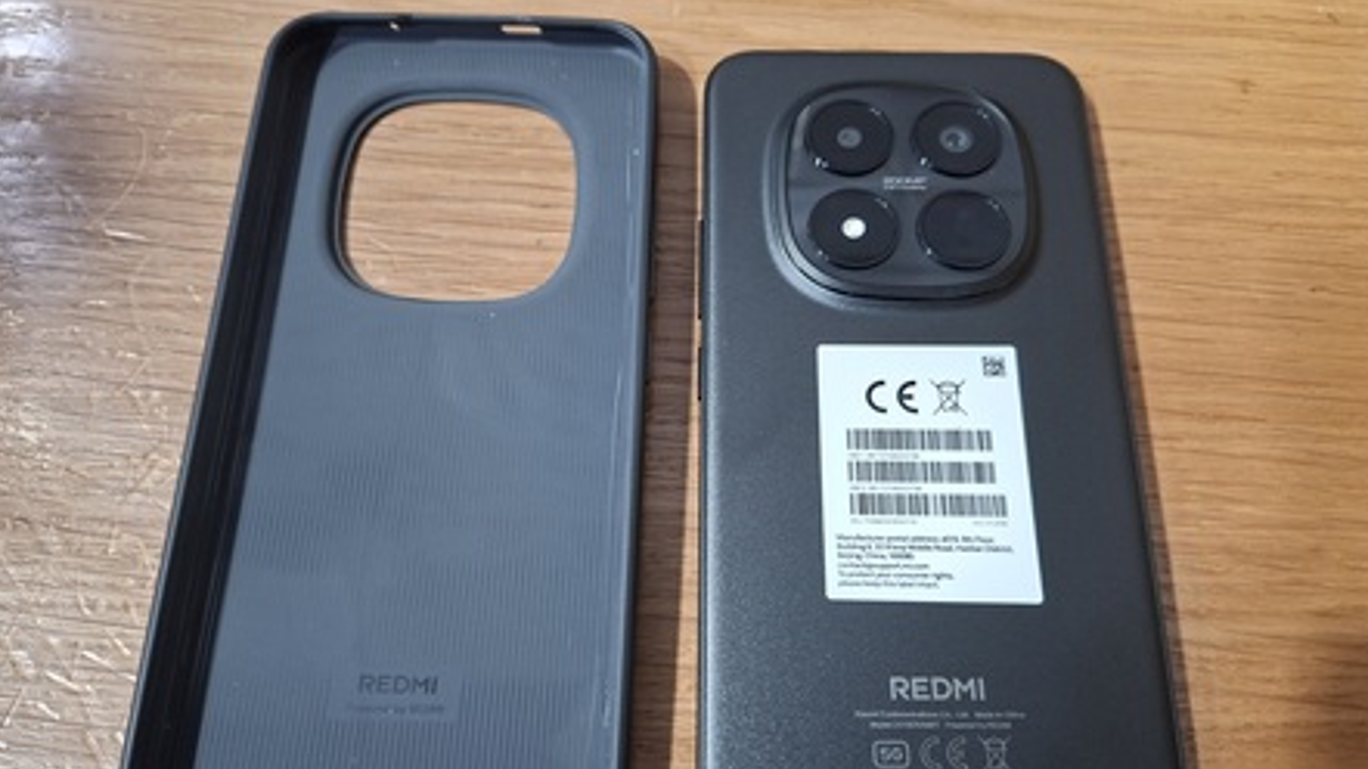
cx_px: 684
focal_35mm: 26
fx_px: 943
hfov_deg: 71.9
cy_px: 467
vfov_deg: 44.1
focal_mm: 5.54
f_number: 1.8
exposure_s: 1/50
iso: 250
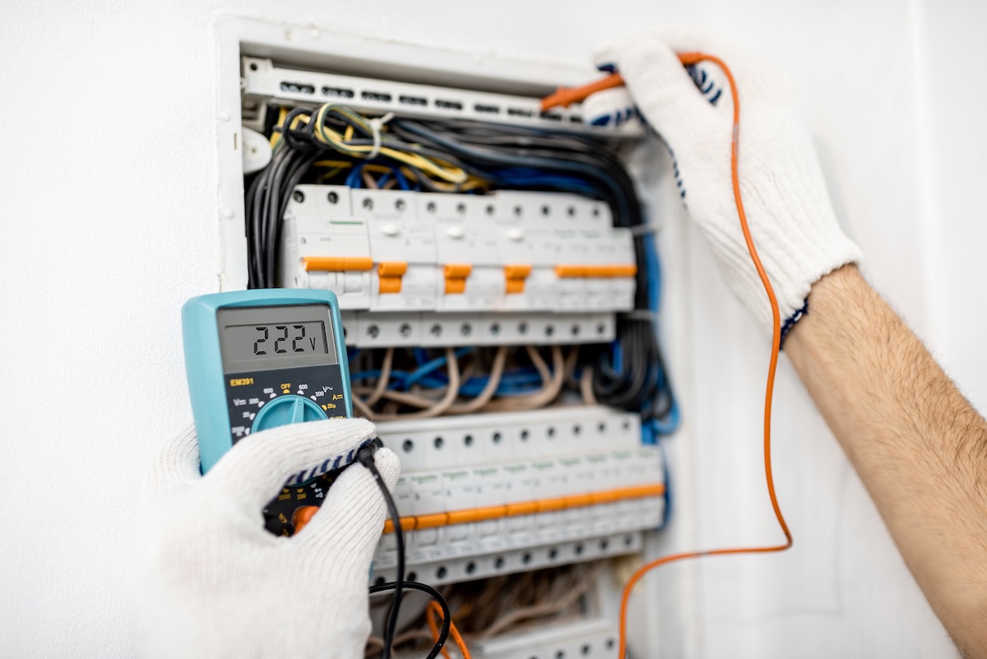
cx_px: 494
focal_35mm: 35
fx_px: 960
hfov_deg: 54.4
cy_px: 330
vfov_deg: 37.9
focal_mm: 35
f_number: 2.2
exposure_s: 1/125
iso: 320
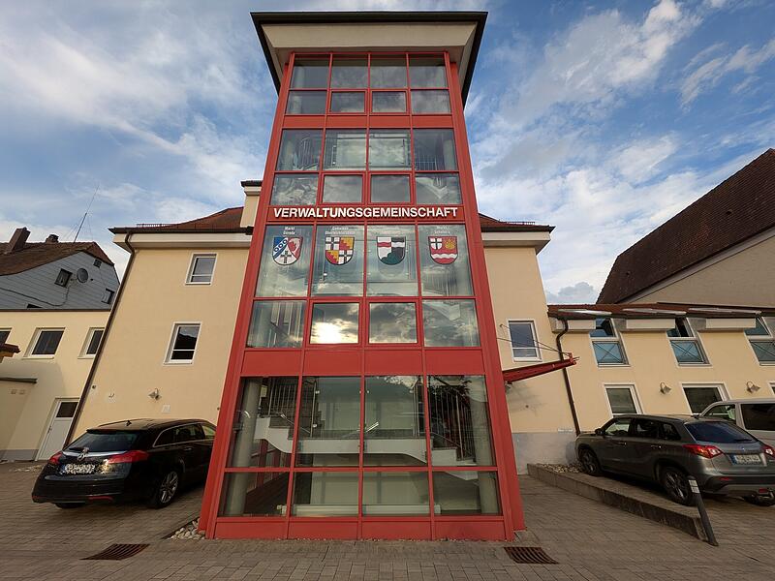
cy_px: 290
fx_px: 313
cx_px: 388
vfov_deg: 85.7
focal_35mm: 14
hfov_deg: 102.1
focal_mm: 1.83
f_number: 2.2
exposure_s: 1/1160
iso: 52
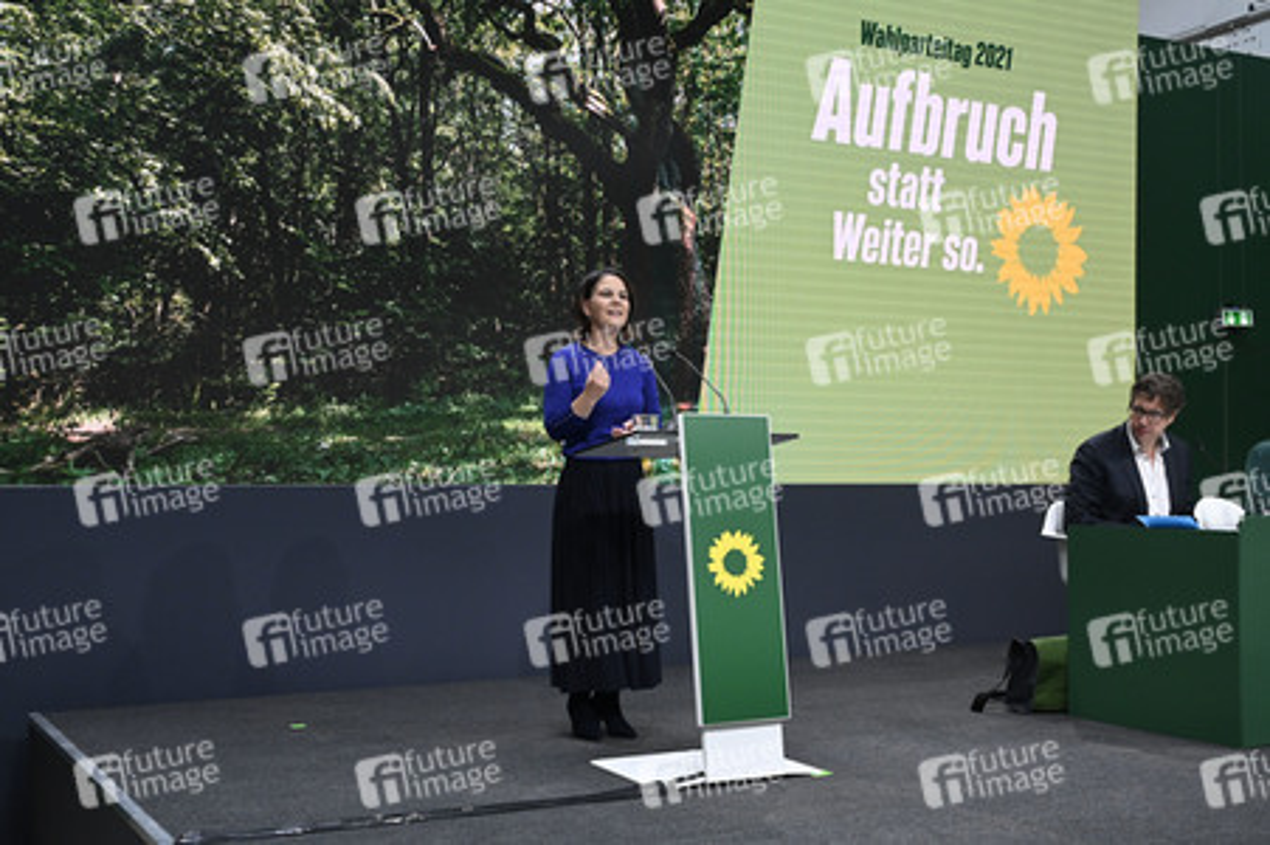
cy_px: 422
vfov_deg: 33.4
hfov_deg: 48.5
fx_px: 1410
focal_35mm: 40
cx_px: 635
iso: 4000
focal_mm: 40
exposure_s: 1/800
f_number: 5.6
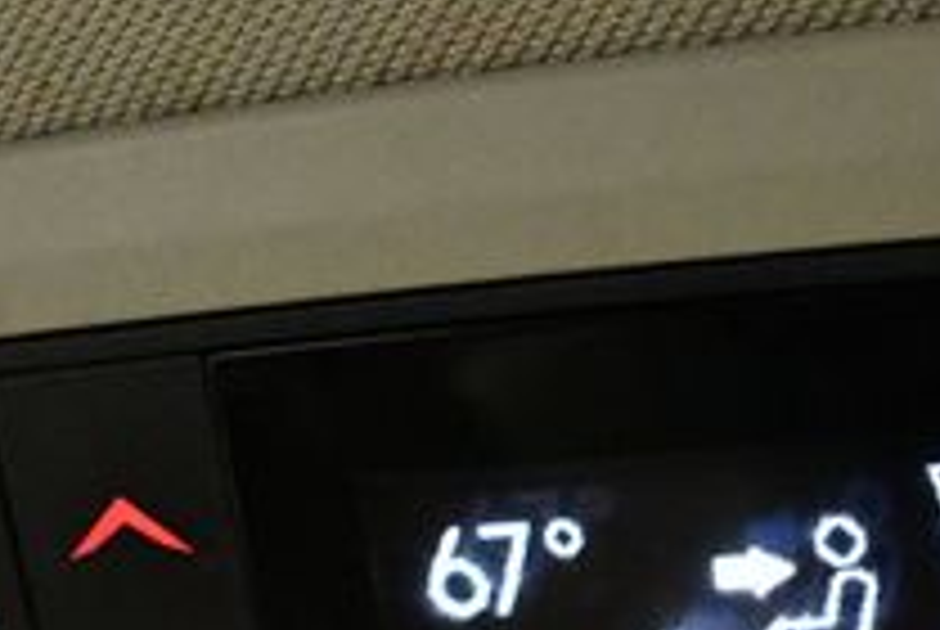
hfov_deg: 18.3
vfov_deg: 12.4
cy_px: 598
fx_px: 2876
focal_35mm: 110
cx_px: 810
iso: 6400
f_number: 3.5
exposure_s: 1/60
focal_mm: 18
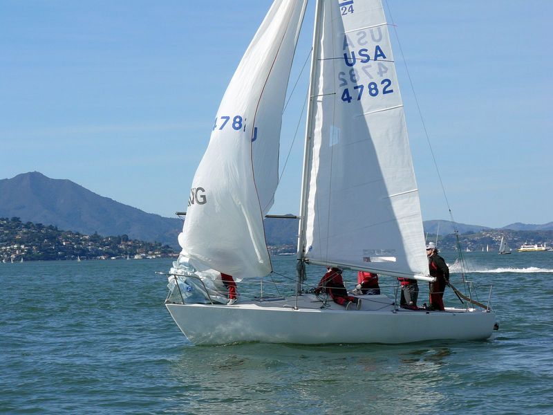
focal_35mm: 130
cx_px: 276
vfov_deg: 11.4
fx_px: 2077
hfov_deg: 15.2
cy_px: 208
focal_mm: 21.6
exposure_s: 1/1000
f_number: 4.5
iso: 100
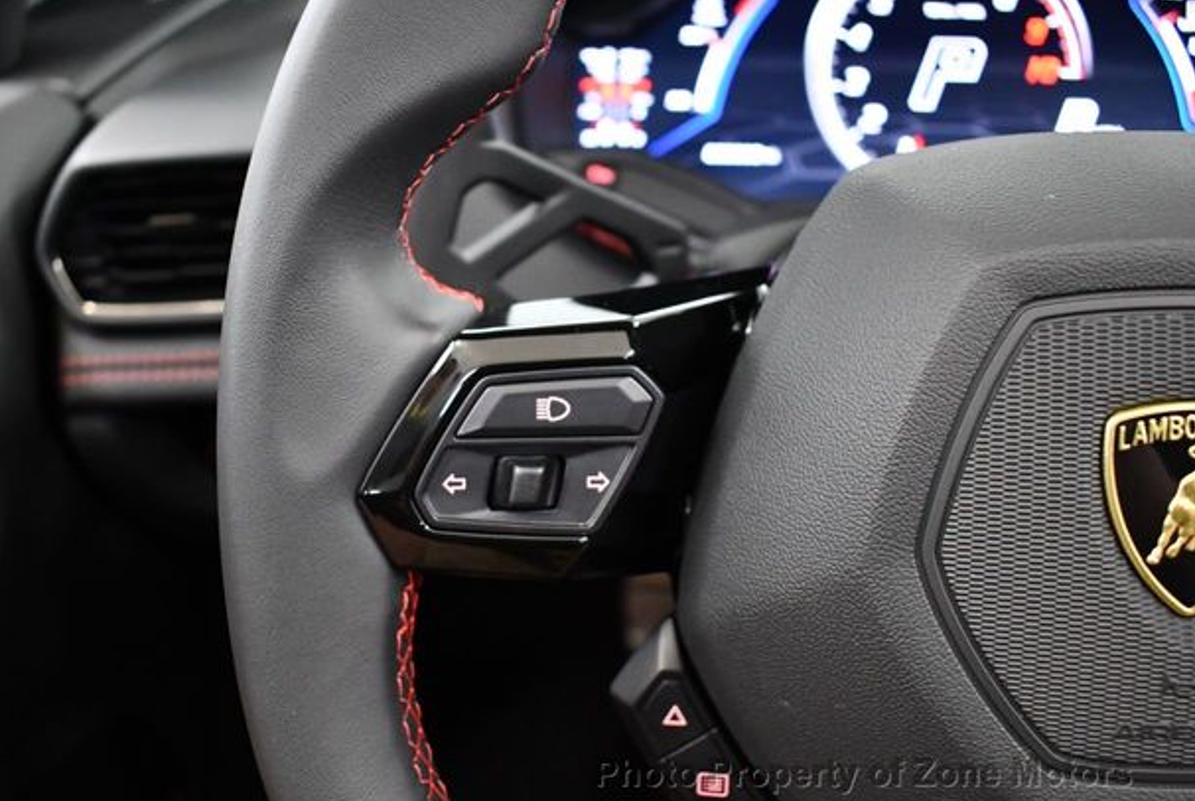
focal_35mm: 38
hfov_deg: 50.6
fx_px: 1263
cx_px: 566
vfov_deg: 35.2
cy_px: 388
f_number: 3.5
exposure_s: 1/100
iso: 3200
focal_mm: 18
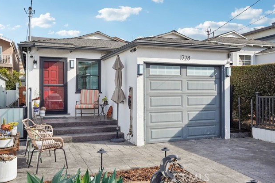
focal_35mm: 35
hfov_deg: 54.4
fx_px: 267
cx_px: 139
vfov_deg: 37.9
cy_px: 90
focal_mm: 34
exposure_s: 1/640
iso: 400
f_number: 8
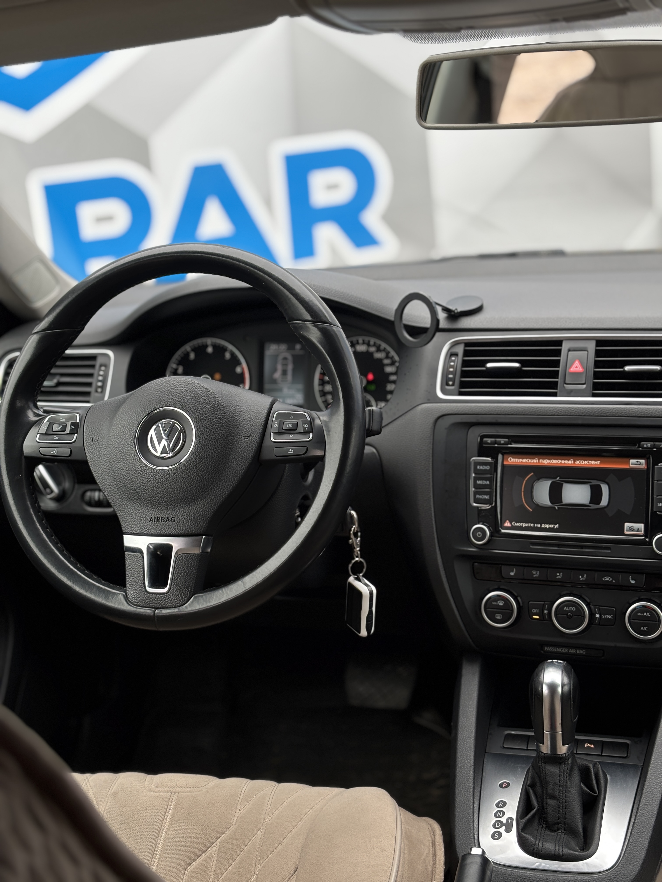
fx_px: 1326
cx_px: 331
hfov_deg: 28.0
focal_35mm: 52
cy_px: 441
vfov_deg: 36.8
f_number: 1.6
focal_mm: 5.96
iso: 50
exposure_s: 1/119
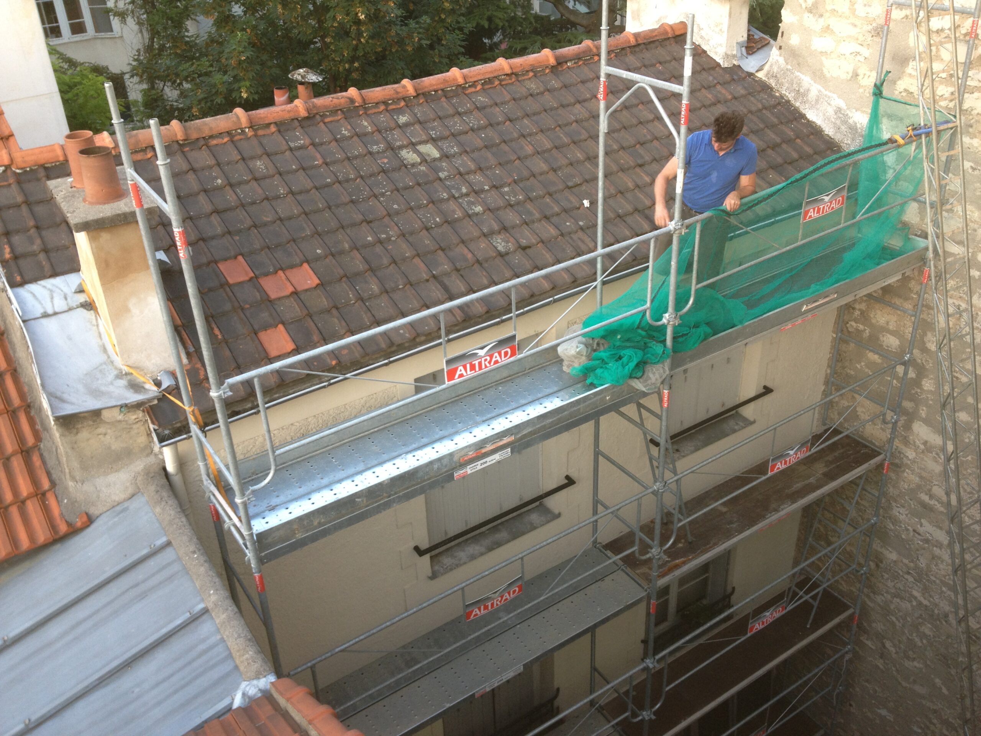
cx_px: 490
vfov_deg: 40.7
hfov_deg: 52.6
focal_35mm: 35
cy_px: 368
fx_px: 992
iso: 50
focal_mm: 4.28
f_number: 2.4
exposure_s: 1/40
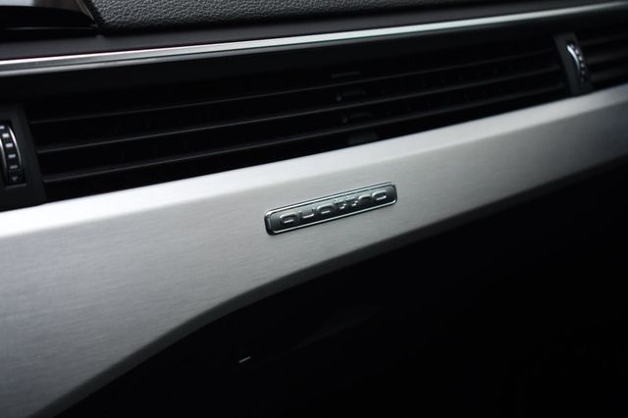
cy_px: 209
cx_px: 314
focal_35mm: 63
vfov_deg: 21.5
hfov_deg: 31.9
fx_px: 1098
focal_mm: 42
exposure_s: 1/250
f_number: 5
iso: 450
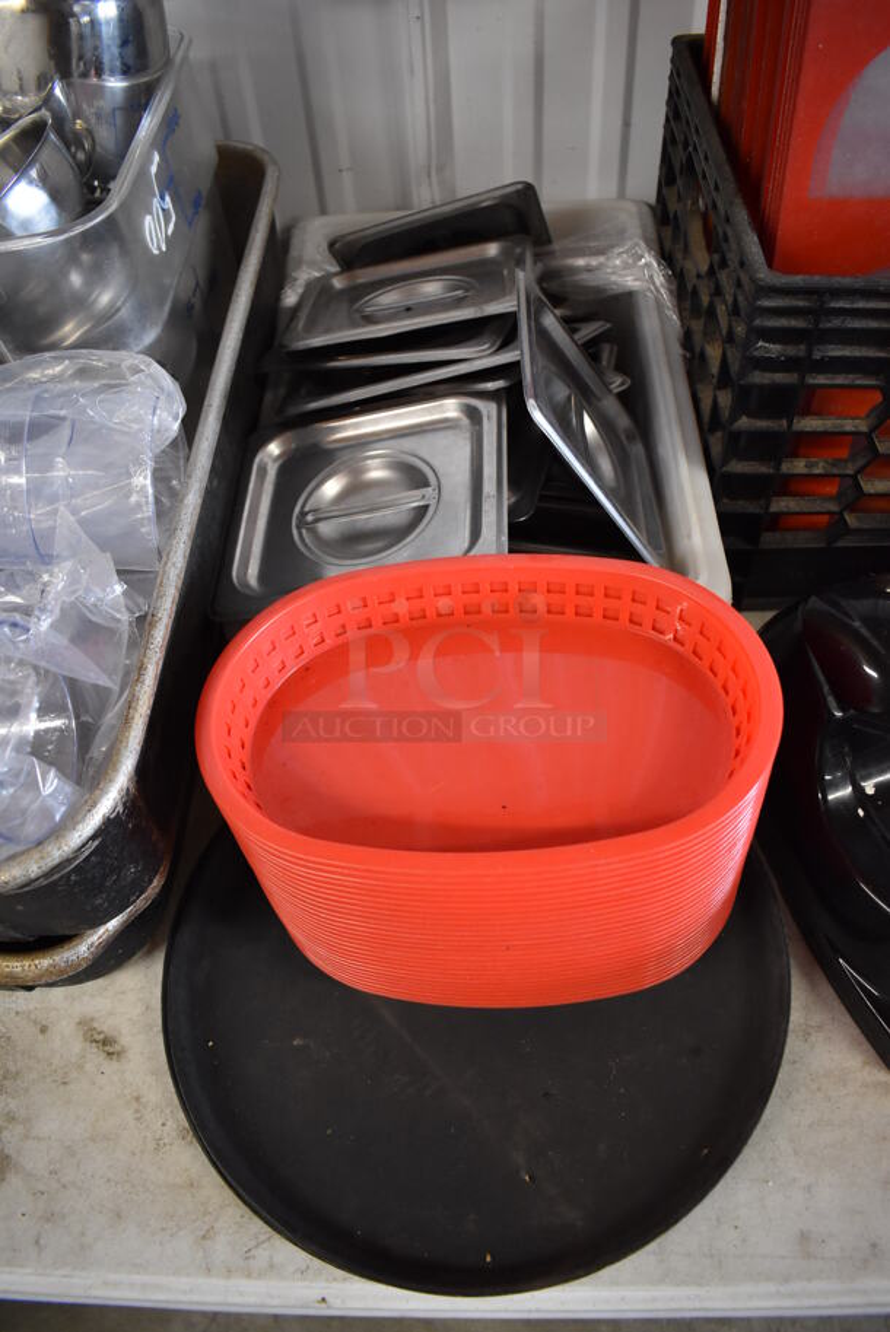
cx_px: 445
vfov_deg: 67.3
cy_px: 666
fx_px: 1000
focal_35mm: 27
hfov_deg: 48.0
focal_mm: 18
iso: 2000
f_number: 3.5
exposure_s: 1/125
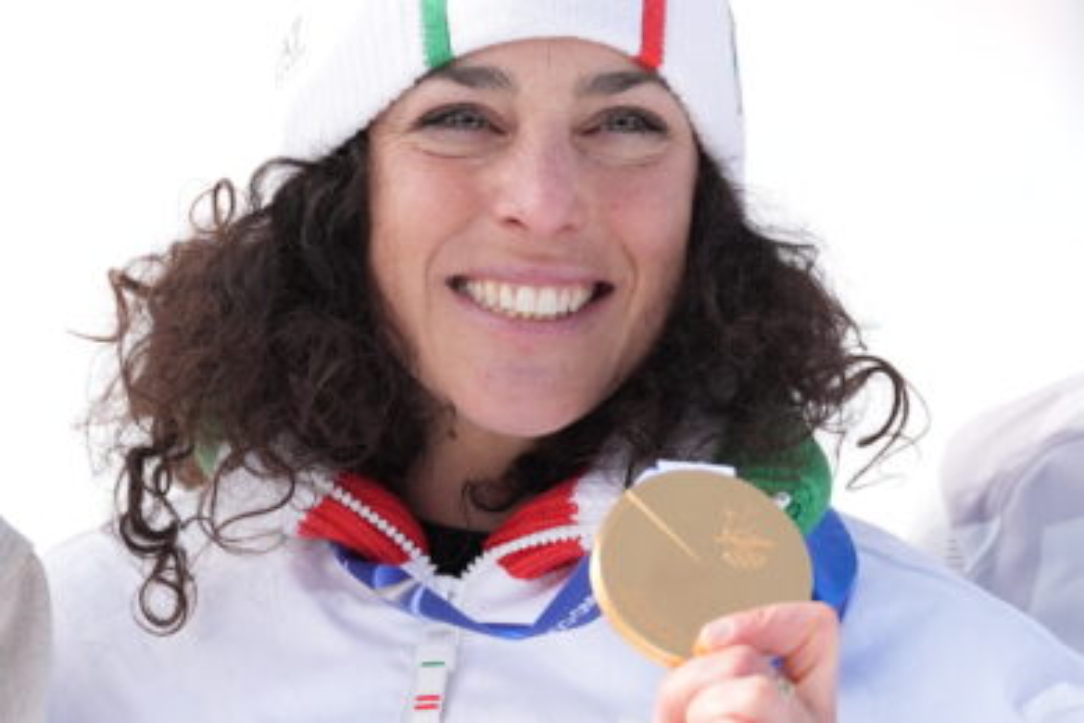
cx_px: 542
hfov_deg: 10.3
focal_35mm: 200
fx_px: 6022
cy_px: 362
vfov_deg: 6.9
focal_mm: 200
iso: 800
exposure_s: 1/5000
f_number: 4
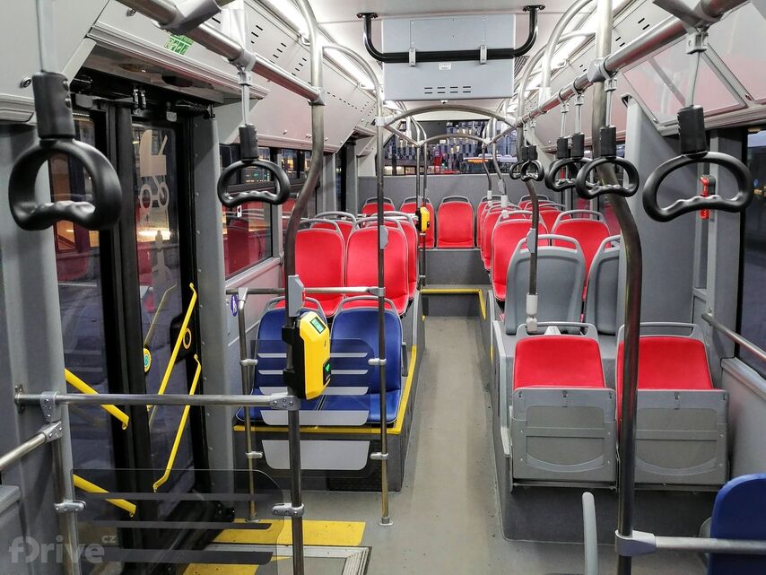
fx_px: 730
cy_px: 288
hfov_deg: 55.3
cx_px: 383
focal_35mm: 33
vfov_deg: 43.0
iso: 500
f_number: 1.8
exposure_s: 1/40
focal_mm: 5.3
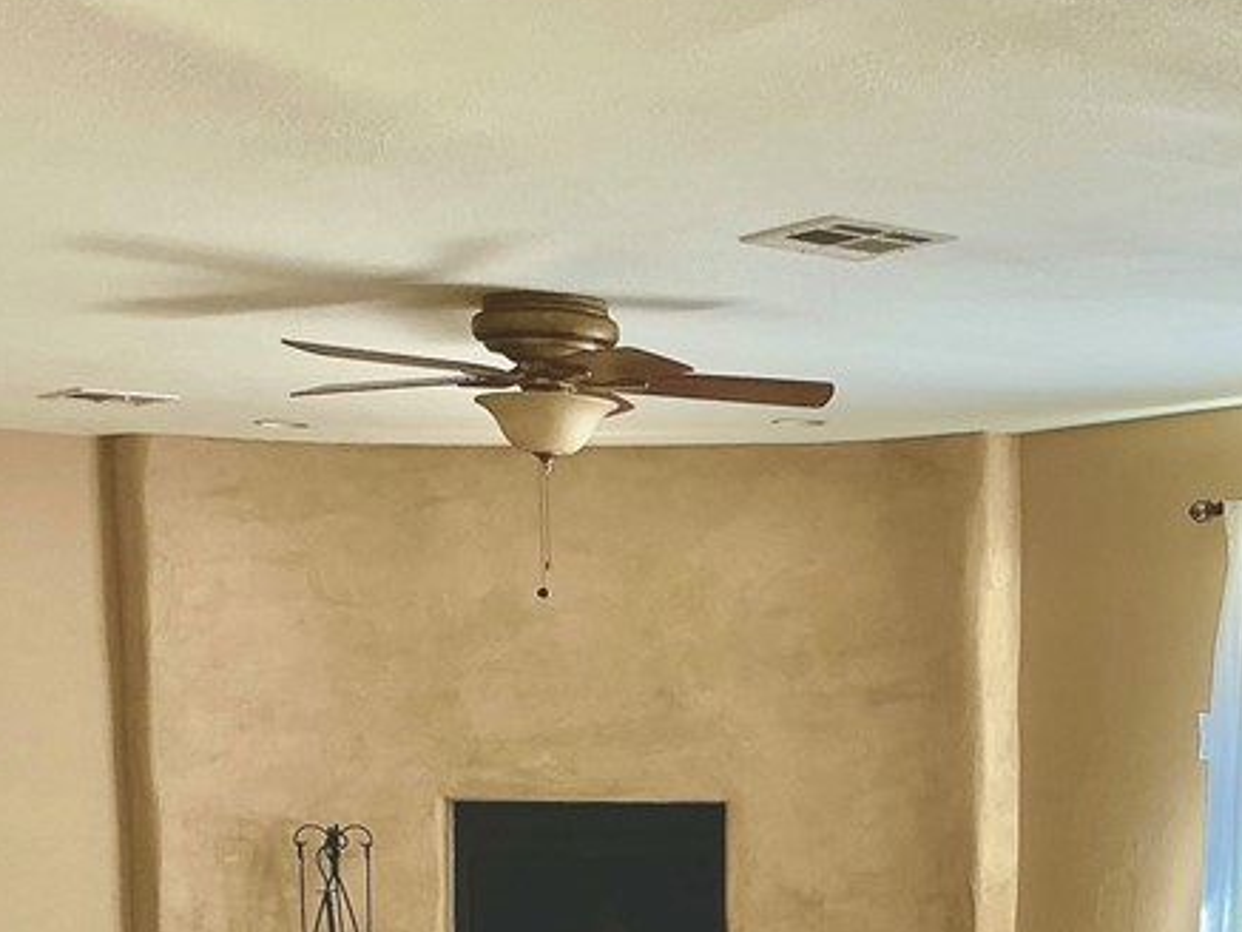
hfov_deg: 28.2
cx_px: 895
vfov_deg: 20.5
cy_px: 1048
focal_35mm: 68
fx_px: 2440
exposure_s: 1/60
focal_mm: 3
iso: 40
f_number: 1.8
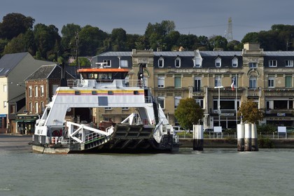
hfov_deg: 10.3
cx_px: 147
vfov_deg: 6.9
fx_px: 1633
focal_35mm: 200
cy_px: 98
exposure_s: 1/320
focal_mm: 200
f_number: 11
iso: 200
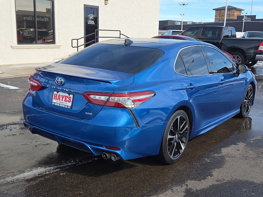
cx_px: 132
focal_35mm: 40
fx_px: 304
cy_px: 98
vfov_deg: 36.0
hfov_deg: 46.8
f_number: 1.8
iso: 76
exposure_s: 1/5000
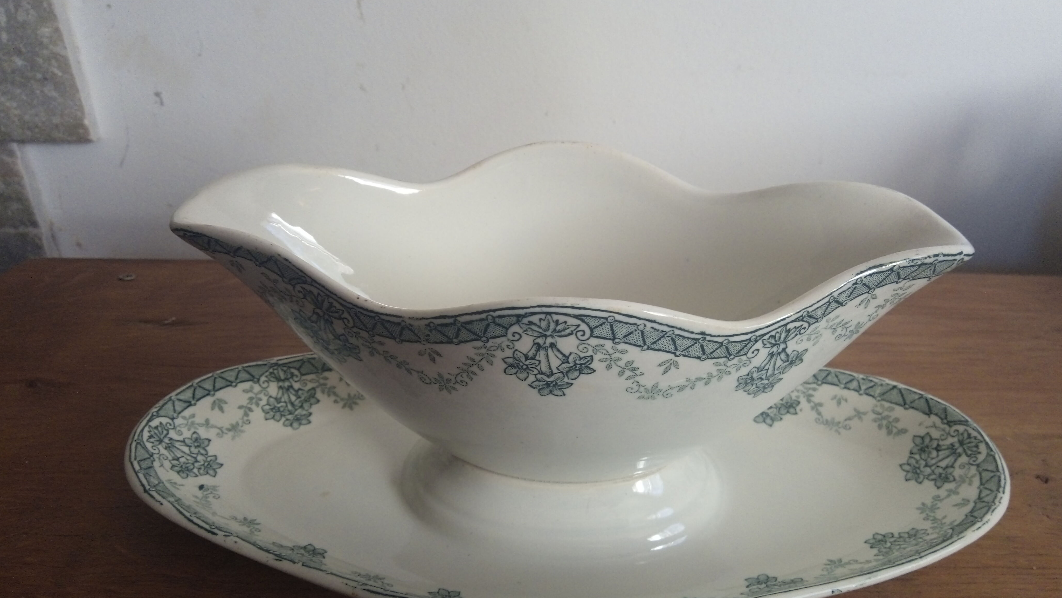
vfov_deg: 37.7
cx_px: 538
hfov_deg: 62.6
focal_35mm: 31
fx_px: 873
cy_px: 329
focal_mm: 4.52
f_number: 2.2
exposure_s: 1/25
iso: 196
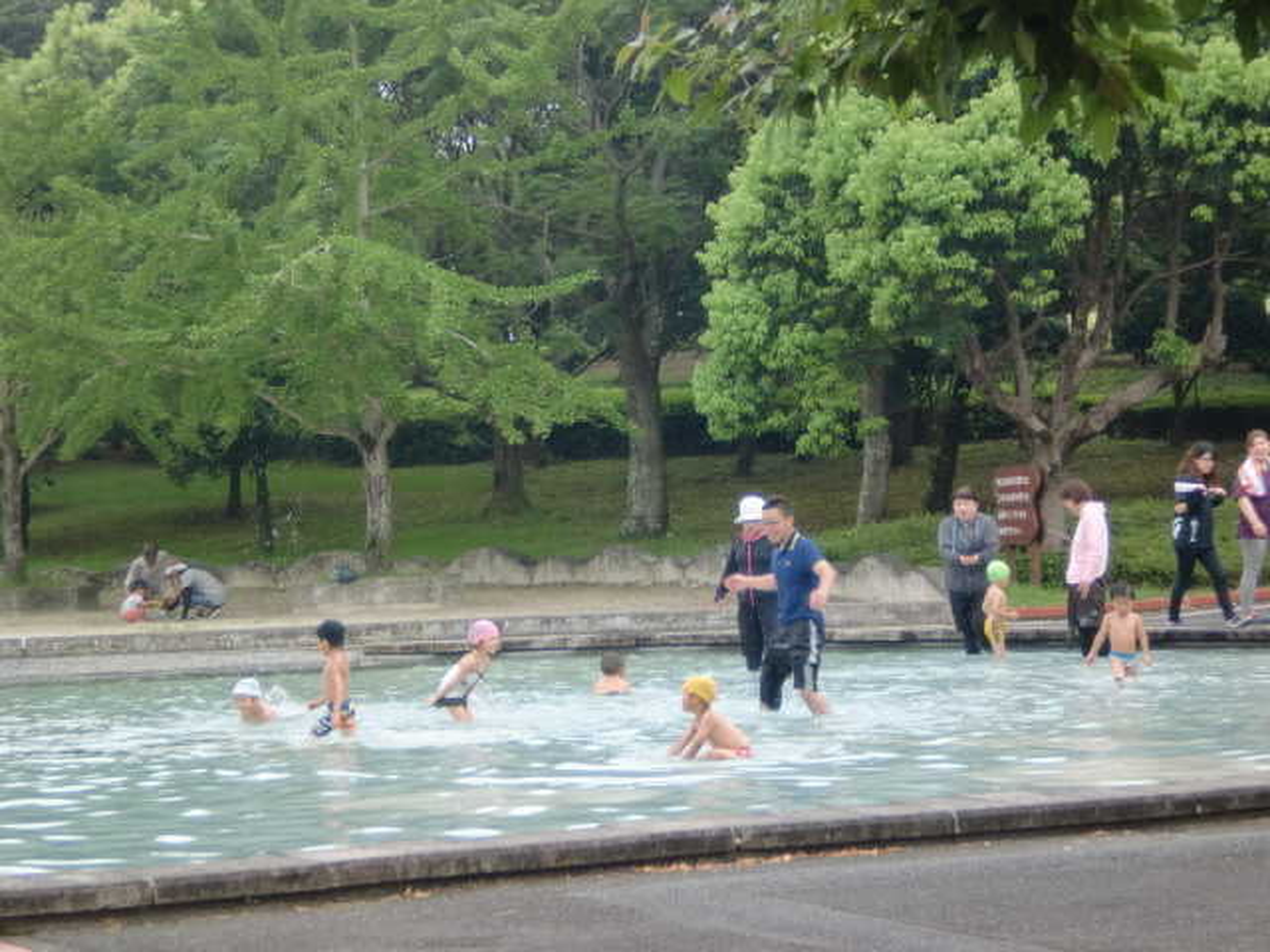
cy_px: 476
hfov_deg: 18.5
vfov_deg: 14.0
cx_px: 635
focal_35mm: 106
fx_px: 3889
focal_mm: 18.9
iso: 80
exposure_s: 1/100
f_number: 5.9
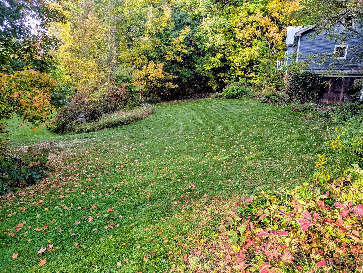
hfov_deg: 69.4
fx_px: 262
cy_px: 136
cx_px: 182
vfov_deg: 54.9
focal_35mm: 25
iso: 38
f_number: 1.89
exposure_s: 1/253
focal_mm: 5.43
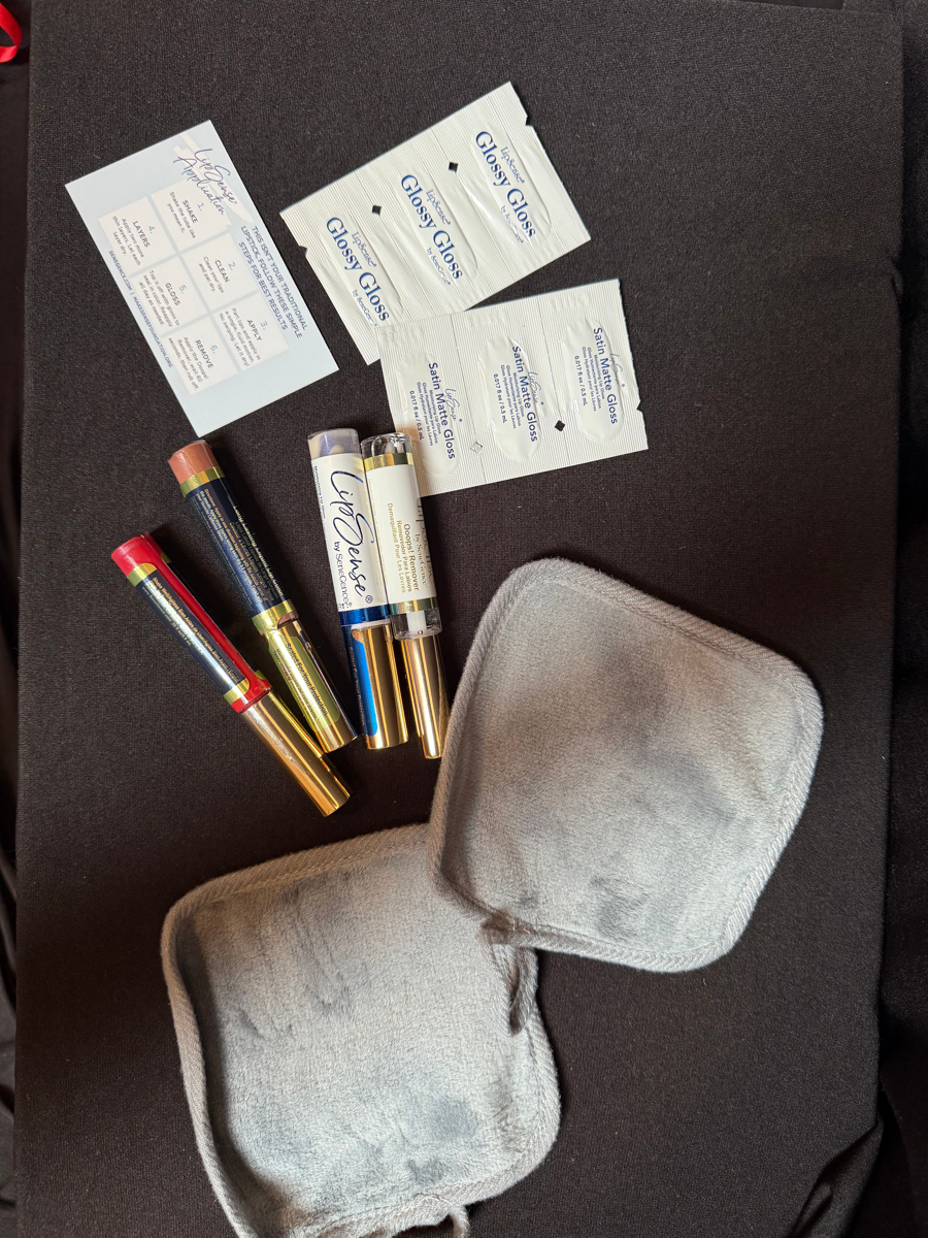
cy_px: 619
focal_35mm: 24
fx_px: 858
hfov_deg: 56.8
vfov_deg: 71.6
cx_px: 464
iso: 160
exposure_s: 1/60
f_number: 1.78
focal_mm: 6.76
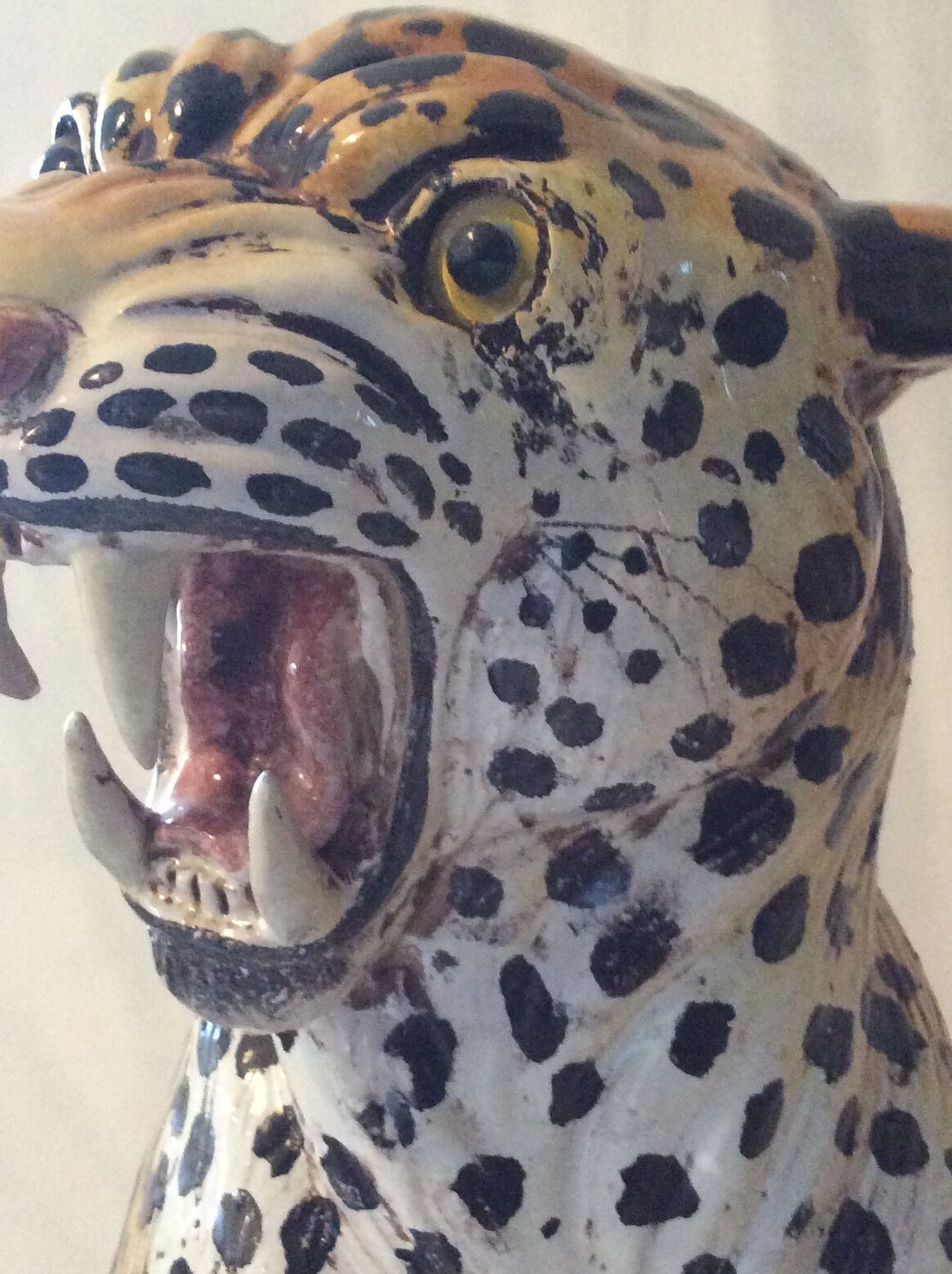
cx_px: 581
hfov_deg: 27.4
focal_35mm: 53
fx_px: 1949
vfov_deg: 36.2
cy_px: 663
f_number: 2.4
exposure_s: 1/20
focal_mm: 3.3
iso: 250
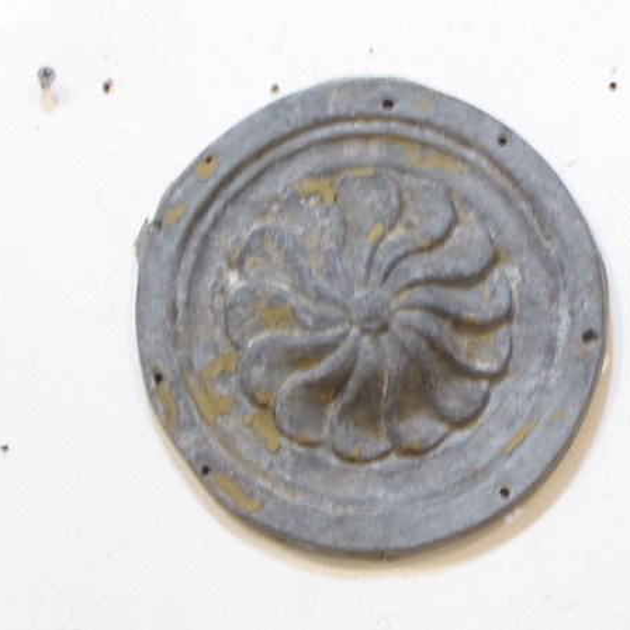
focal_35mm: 282
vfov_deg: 6.2
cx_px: 416
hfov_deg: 6.2
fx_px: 5807
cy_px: 315
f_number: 5.6
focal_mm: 38.4
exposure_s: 1/15
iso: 800
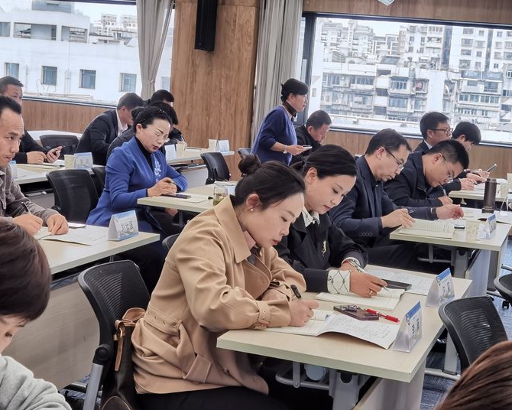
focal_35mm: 65
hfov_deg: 29.1
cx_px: 267
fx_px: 985
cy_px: 205
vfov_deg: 23.5
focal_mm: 6.71
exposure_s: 1/104
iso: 50
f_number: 1.9
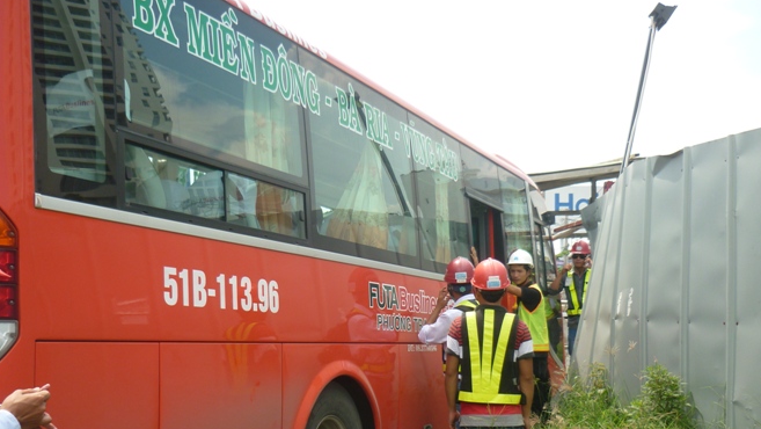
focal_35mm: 42
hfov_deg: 48.3
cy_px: 261
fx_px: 848
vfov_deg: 28.3
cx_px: 352
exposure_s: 1/500
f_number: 2.8
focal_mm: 5.5
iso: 80
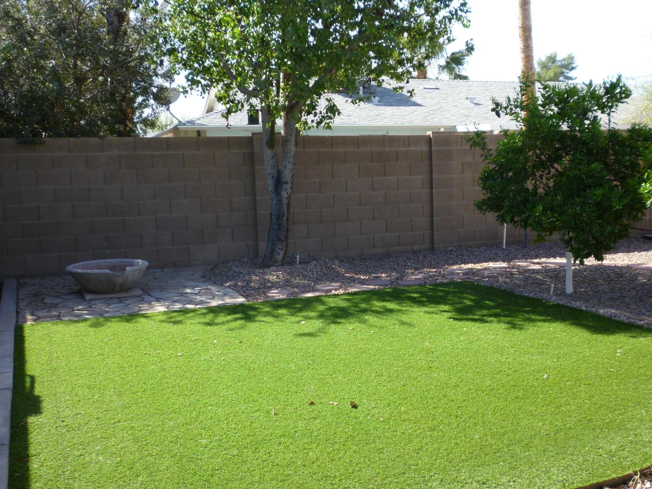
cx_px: 414
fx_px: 716
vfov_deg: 37.7
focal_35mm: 38
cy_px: 246
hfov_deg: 48.4
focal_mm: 5.2
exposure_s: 1/250
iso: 80
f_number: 3.3
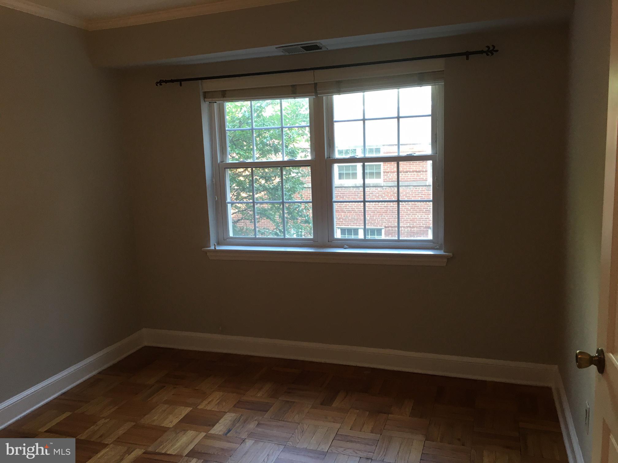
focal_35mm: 29
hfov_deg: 61.7
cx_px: 309
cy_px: 232
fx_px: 518
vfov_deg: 48.2
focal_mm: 4.15
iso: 64
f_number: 2.2
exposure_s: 1/30
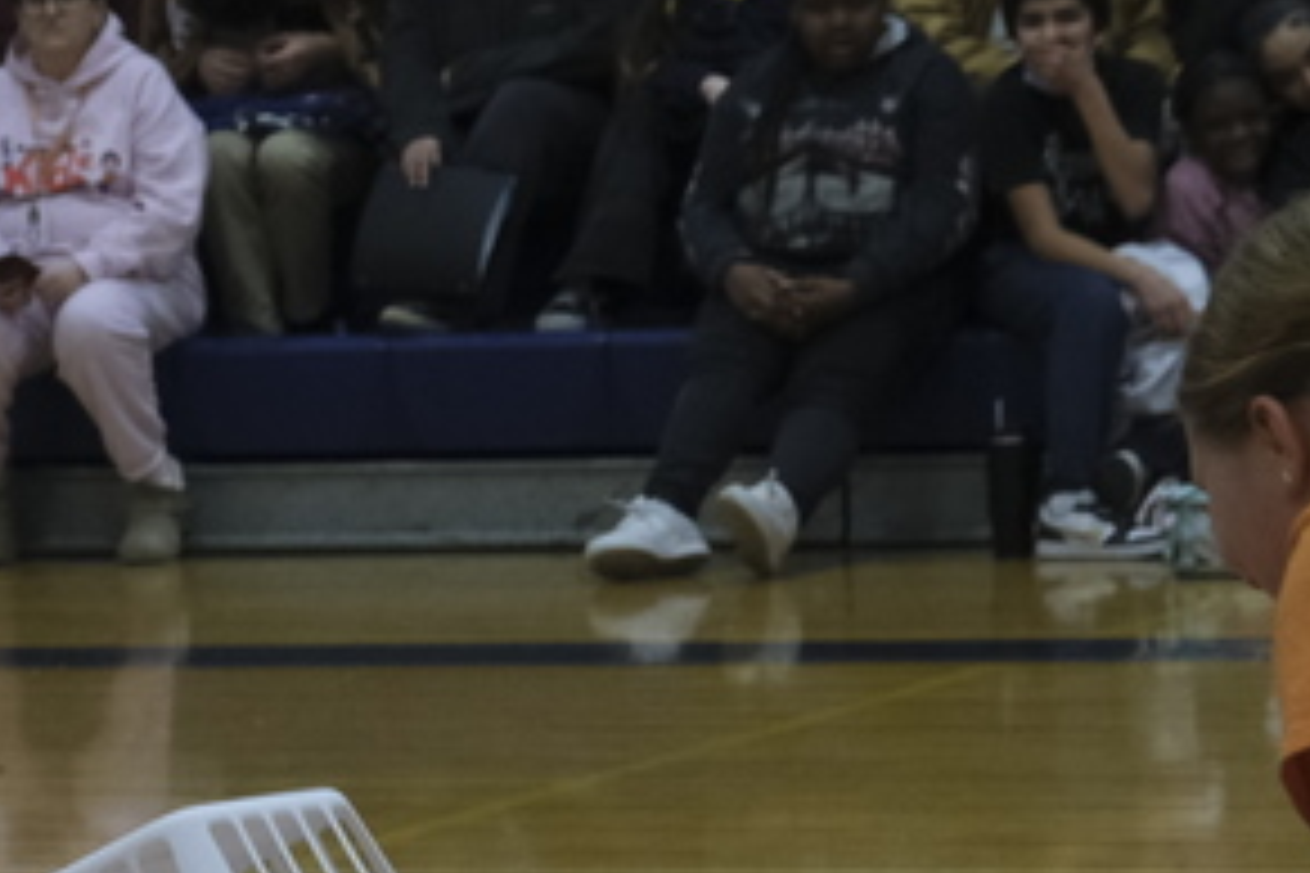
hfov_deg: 8.6
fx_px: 8587
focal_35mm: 236
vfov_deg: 5.8
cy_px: 830
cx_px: -221
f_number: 4
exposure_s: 1/250
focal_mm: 44.7
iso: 2500
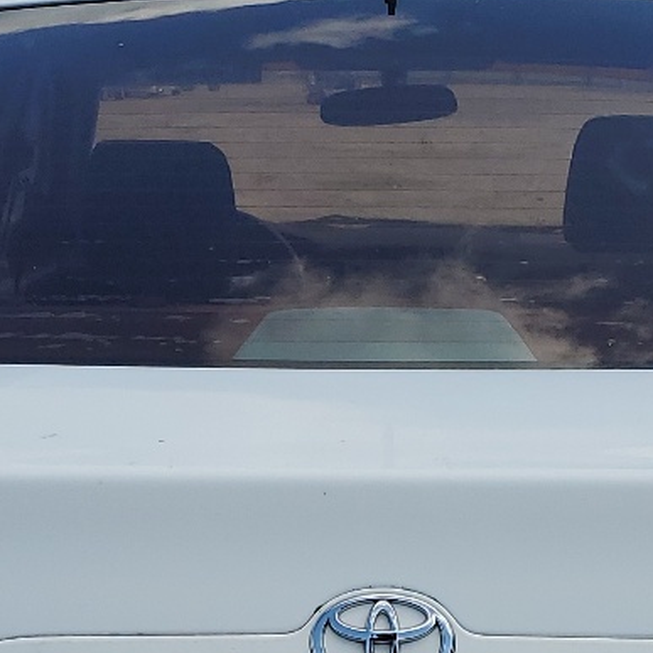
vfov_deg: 17.5
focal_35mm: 95
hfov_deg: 18.3
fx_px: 2028
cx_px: 378
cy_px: 776
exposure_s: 1/5000
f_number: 1.5
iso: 50
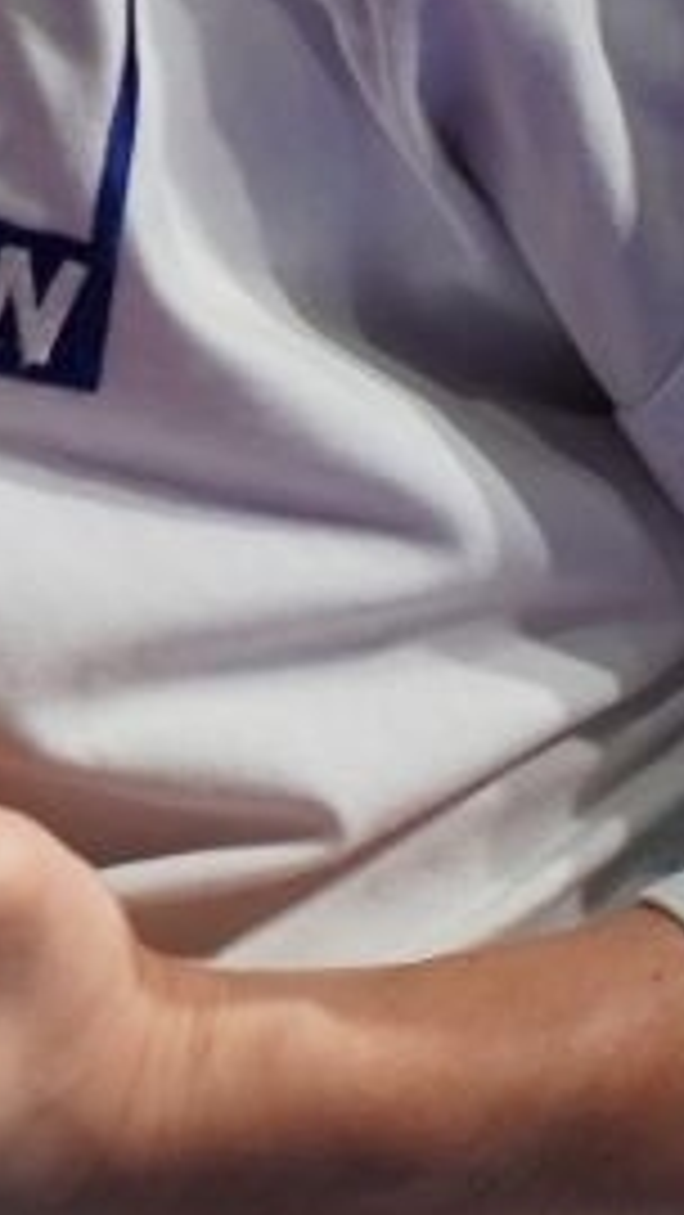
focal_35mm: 2791
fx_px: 89935
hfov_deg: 0.4
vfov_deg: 0.8
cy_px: -855
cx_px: -1494
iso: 1250
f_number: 2.8
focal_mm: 400
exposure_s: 1/500
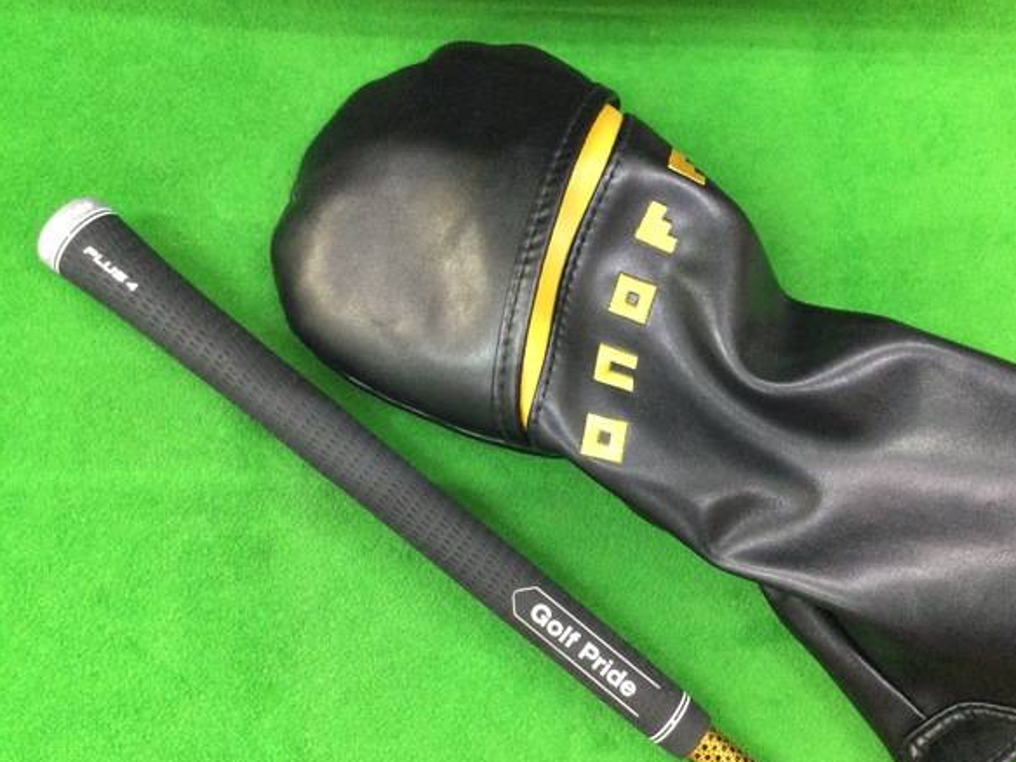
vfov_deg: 41.8
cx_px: 555
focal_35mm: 34
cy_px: 412
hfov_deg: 53.9
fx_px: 998
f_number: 2.4
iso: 200
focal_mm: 3.3
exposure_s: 1/24
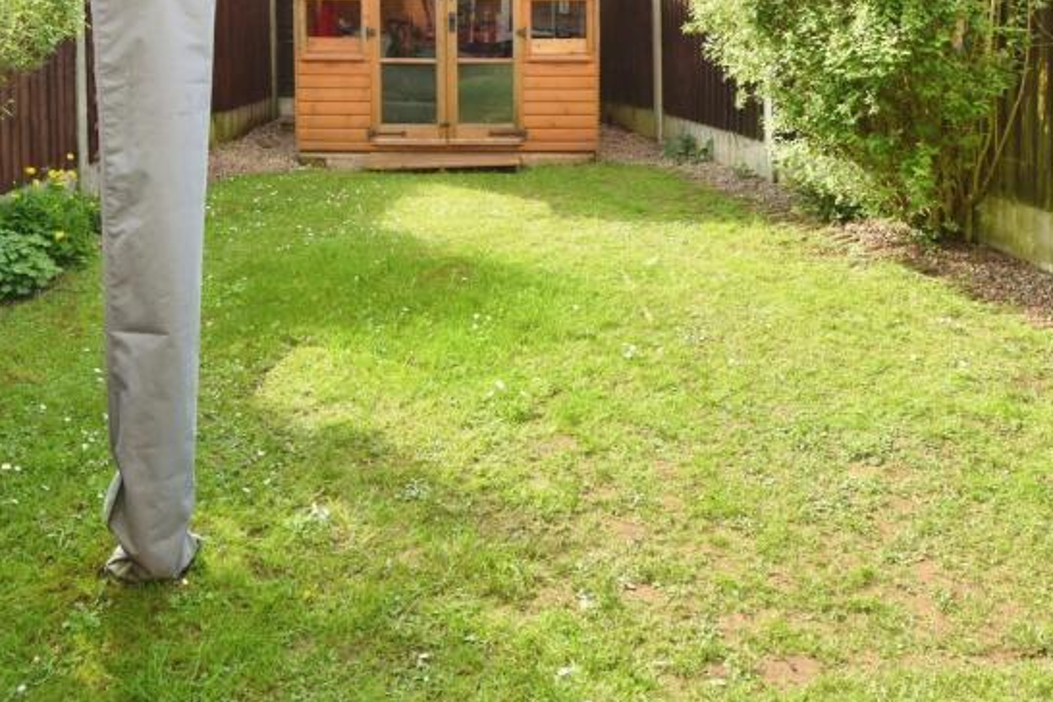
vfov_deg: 40.3
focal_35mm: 30
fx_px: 877
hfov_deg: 61.9
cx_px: 509
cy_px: 68
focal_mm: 16
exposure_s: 1/250
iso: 400
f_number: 7.1
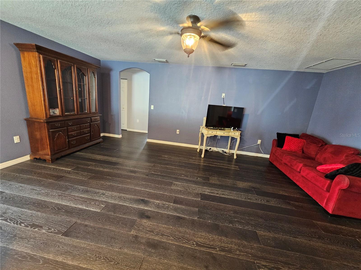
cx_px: 180
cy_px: 135
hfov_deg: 106.2
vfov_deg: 89.9
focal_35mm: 13
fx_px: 136
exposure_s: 1/24
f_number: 2.2
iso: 640
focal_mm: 2.2
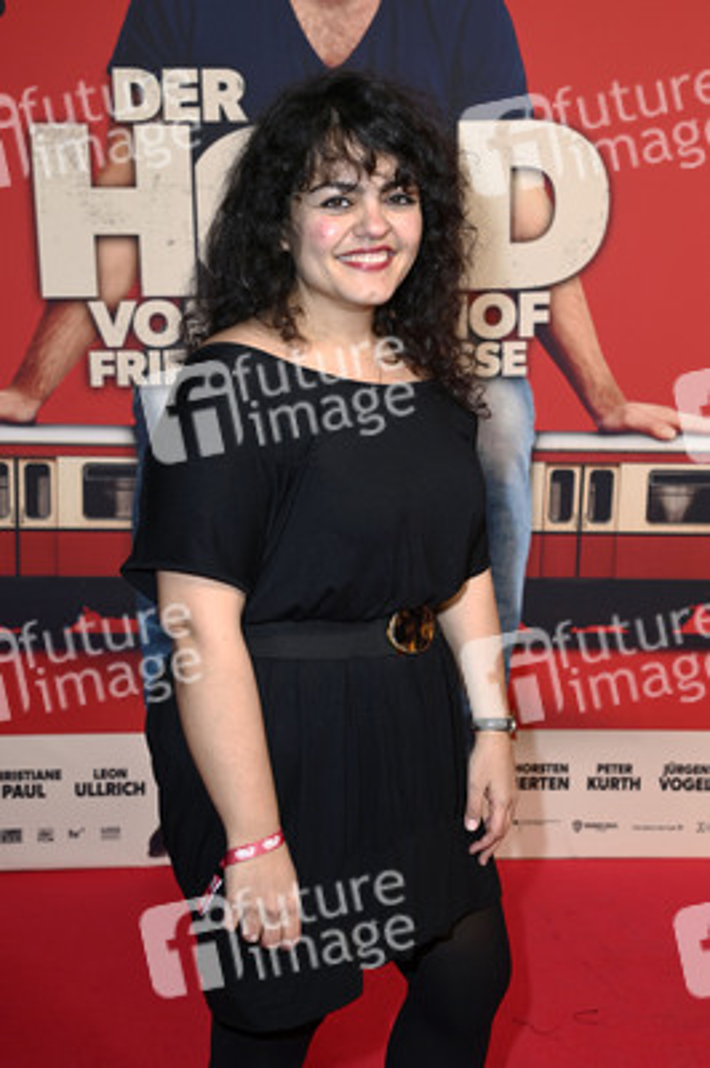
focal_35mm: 50
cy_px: 534
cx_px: 355
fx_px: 1482
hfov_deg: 26.9
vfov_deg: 39.6
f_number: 5.6
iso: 800
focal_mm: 50
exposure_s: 1/250
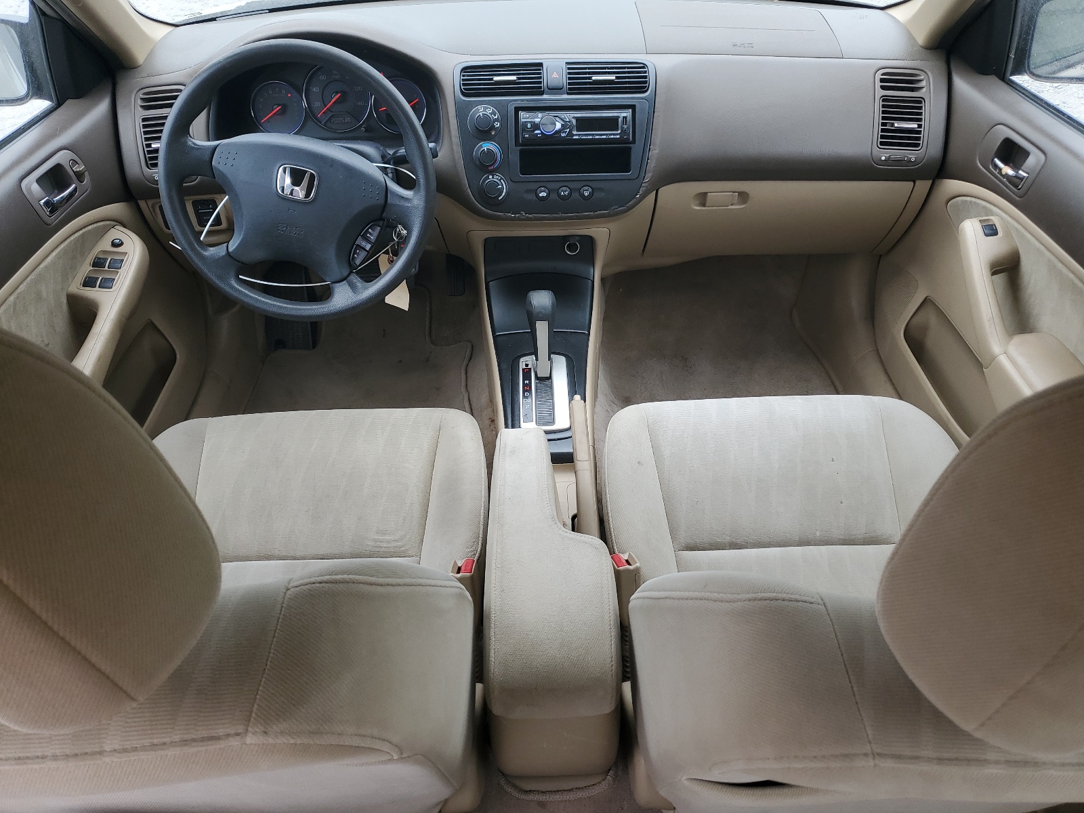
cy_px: 406
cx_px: 542
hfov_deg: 67.3
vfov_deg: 53.1
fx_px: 814
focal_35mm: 26
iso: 50
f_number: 1.5
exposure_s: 1/455
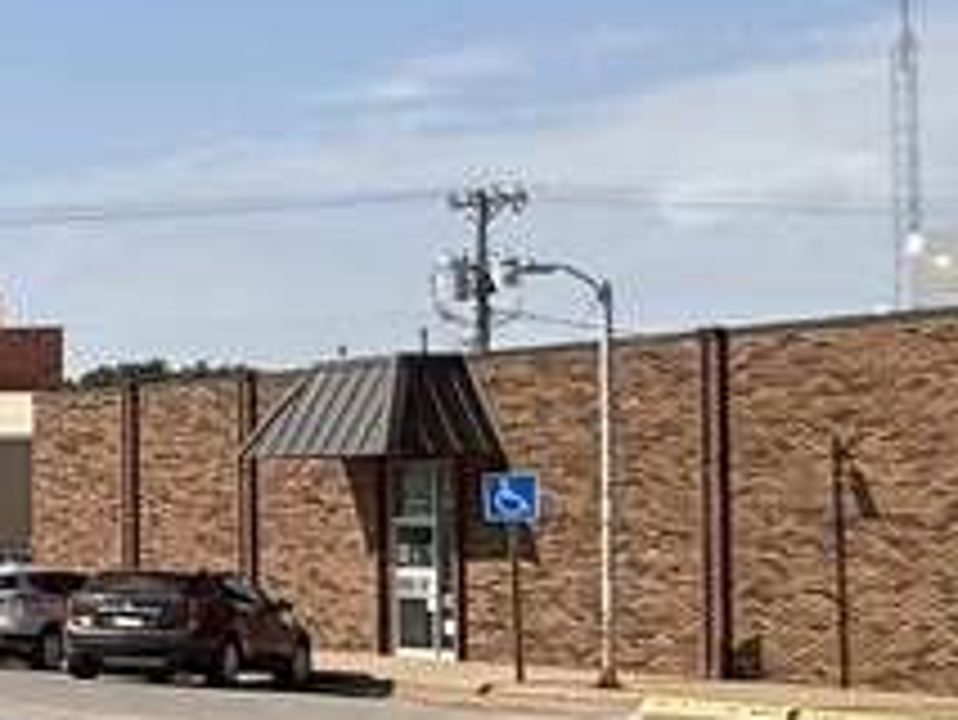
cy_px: 490
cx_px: -1624
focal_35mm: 84
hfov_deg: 13.1
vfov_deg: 17.5
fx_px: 2326
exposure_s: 1/1399
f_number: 2.2
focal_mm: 2.22
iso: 50
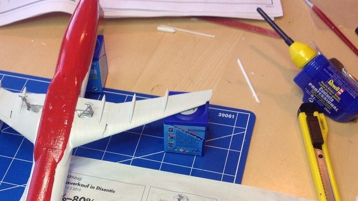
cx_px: 123
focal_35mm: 57
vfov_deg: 20.7
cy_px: 174
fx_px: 541
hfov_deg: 36.3
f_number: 2.4
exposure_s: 1/50
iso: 64
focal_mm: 4.28
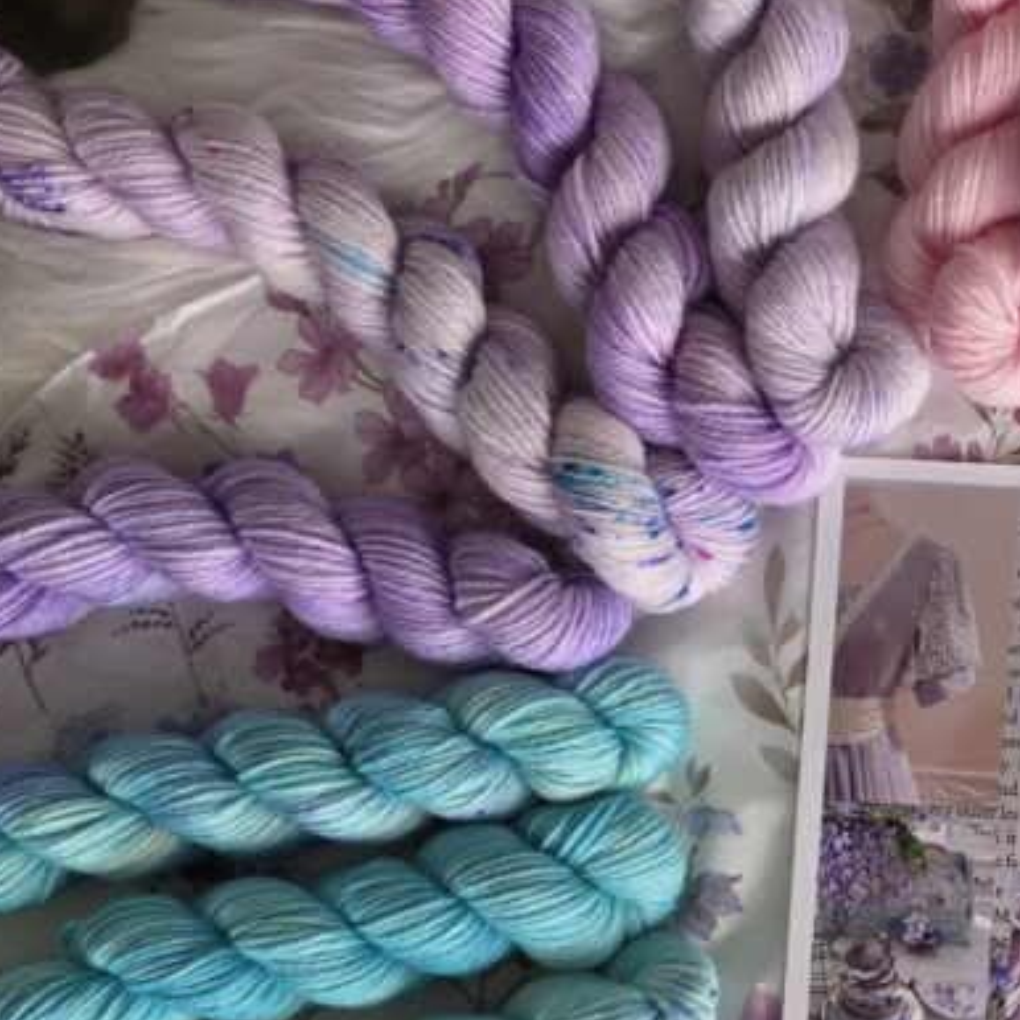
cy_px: 687
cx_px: 954
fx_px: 1800
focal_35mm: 54
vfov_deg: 31.4
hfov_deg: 30.0
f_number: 1.7
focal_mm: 6.3
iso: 100
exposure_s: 1/180
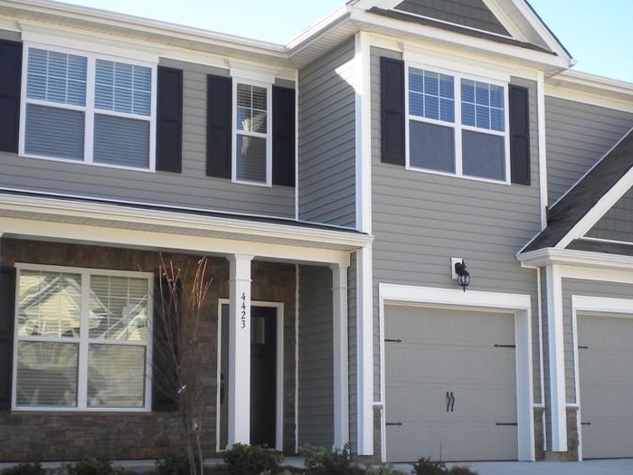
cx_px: 374
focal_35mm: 60
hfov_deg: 32.1
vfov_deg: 24.3
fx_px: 1097
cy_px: 302
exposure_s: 1/164
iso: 80
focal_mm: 7.4
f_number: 4.9
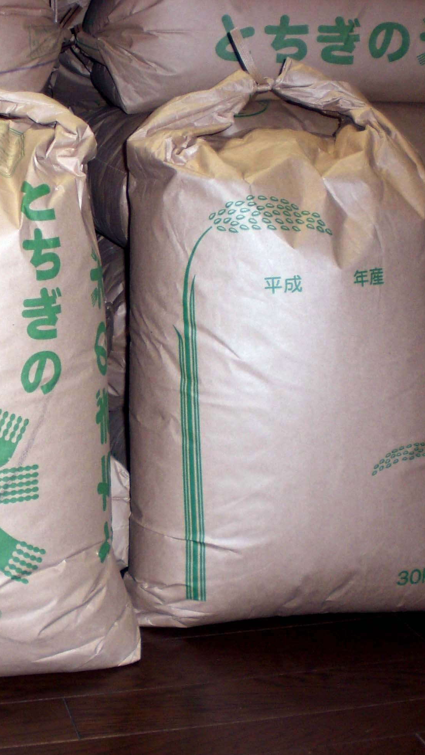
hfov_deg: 20.9
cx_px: 31
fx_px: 1122
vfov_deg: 37.2
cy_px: 383
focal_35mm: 56
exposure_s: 1/60
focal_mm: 6.3
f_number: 3.1
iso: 100
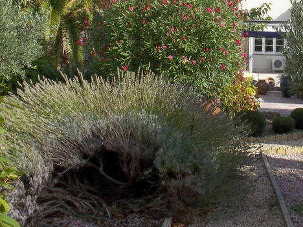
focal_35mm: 49
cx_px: 203
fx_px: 429
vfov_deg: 29.1
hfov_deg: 38.4
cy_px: 48
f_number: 5.6
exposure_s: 1/250
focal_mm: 4.1
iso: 80
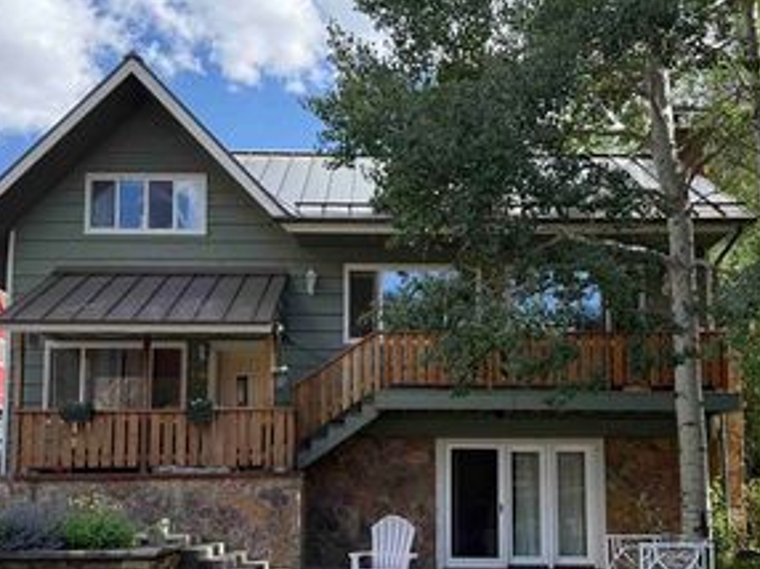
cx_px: 391
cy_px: 411
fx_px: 921
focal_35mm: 42
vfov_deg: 33.8
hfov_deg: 44.8
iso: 100
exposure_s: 1/1292
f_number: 1.78
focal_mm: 6.76
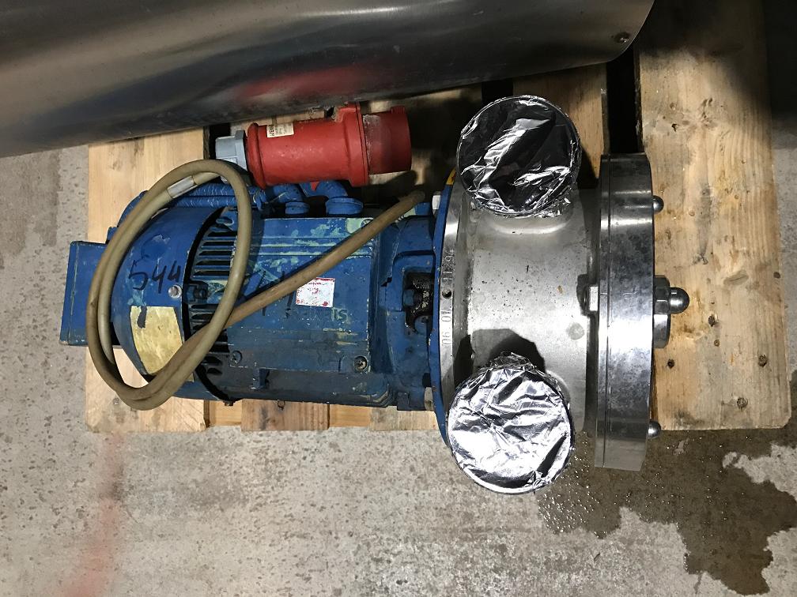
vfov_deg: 49.7
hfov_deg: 63.4
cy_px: 298
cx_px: 398
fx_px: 645
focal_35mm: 28
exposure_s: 1/14
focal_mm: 3.99
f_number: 1.8
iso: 100
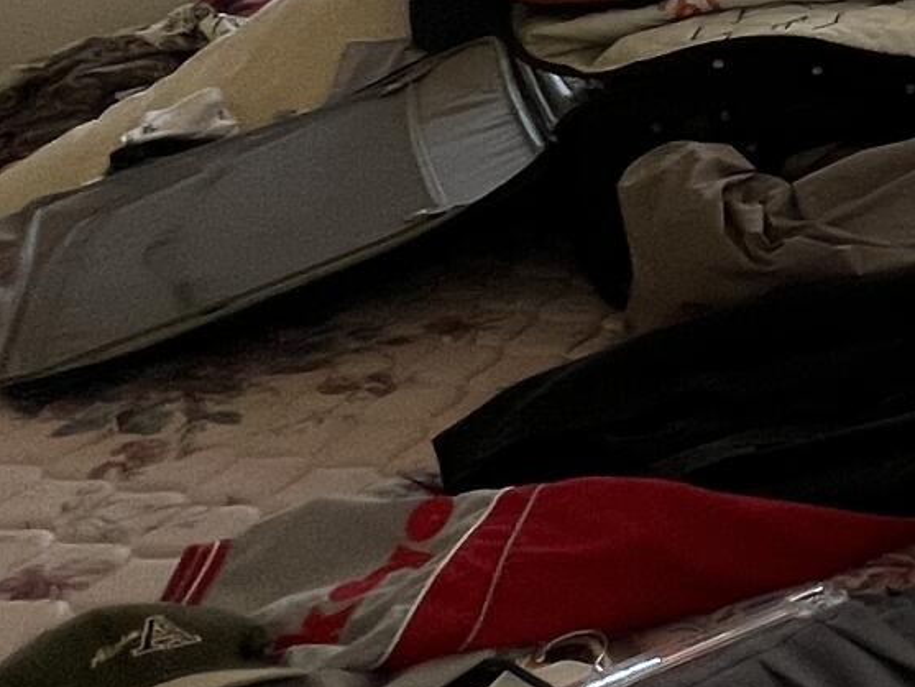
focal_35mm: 70
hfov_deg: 19.4
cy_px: -245
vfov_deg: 19.2
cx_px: 1725
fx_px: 1851
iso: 64
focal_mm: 1.57
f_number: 1.8
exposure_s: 1/99
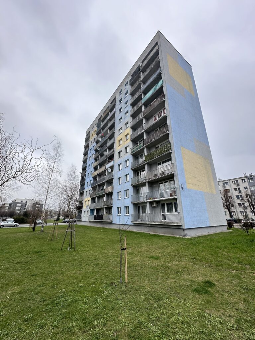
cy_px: 170
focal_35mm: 14
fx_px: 138
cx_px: 128
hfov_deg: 85.7
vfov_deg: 102.1
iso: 40
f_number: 2.2
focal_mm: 2.22
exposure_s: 1/390
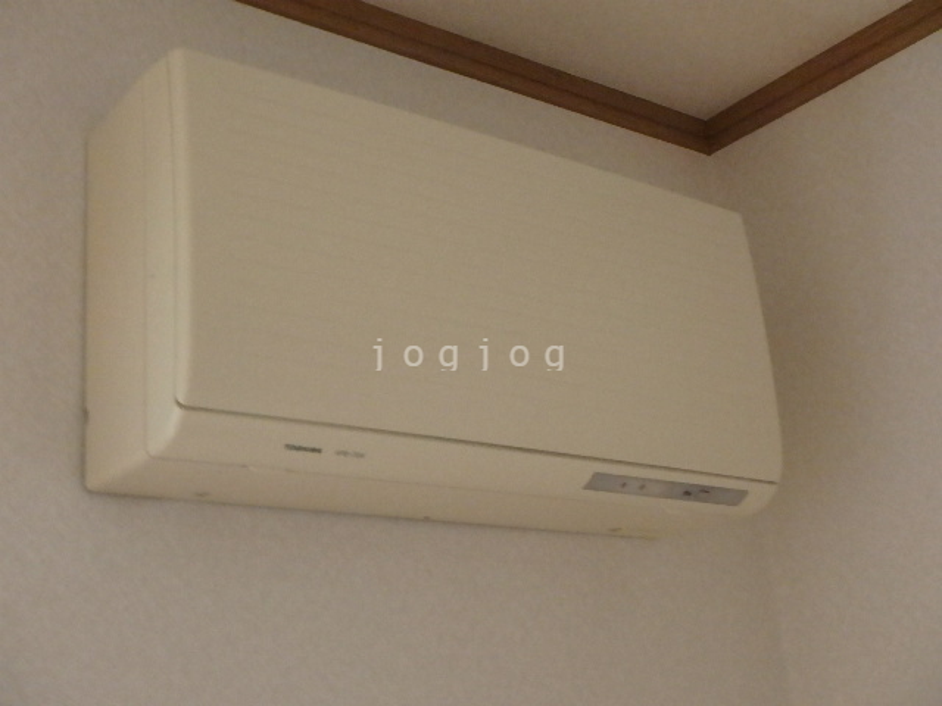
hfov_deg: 42.1
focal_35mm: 45
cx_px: 471
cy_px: 353
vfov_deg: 32.2
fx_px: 1225
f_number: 5.2
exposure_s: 1/10
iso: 1250
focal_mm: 8.1
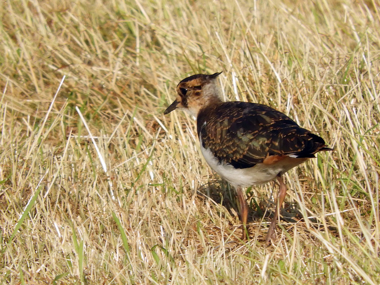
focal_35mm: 1200
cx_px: 190
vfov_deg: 1.2
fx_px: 13175
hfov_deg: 1.7
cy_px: 142
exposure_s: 1/500
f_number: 6
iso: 100
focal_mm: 215
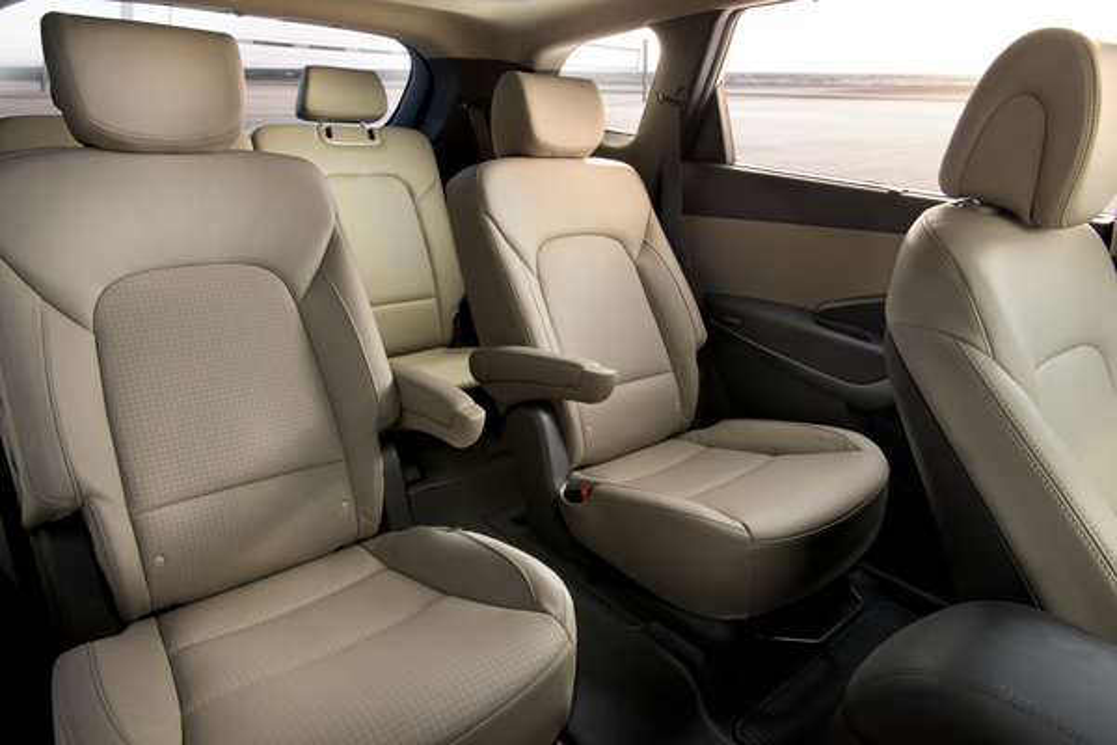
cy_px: 372
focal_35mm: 24
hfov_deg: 73.7
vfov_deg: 53.1
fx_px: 745
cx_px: 558
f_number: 11
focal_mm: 24
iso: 400
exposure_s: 1/80
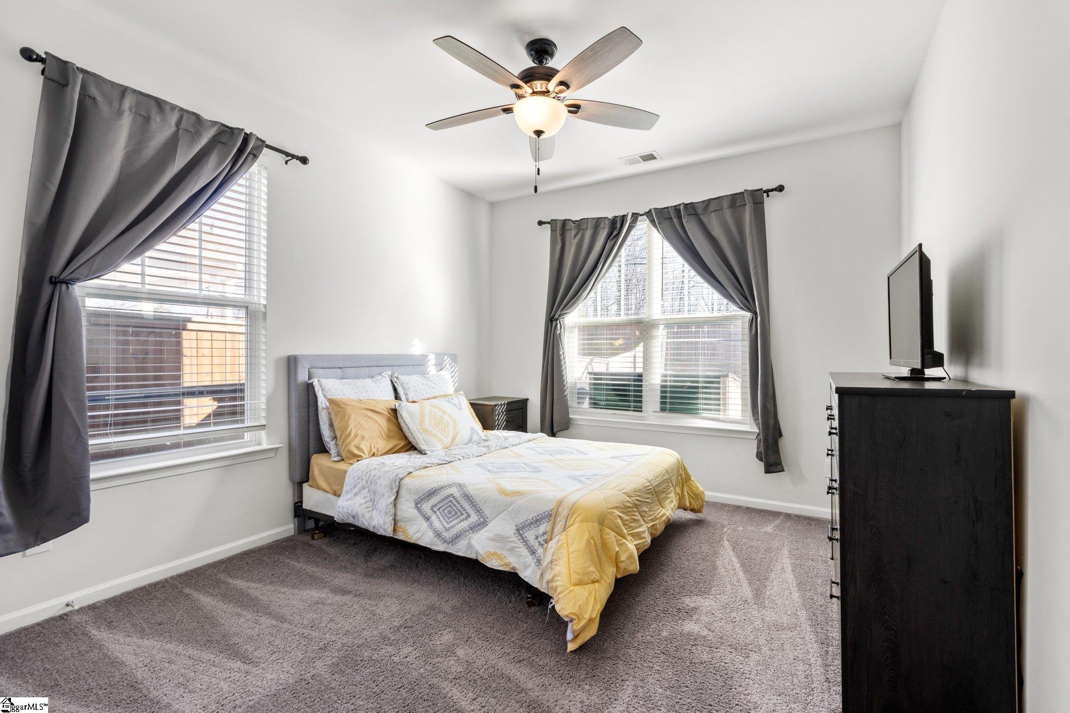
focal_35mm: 16
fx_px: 475
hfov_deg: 96.7
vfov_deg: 73.7
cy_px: 356
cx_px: 535
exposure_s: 1/4
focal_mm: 16
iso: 200
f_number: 8
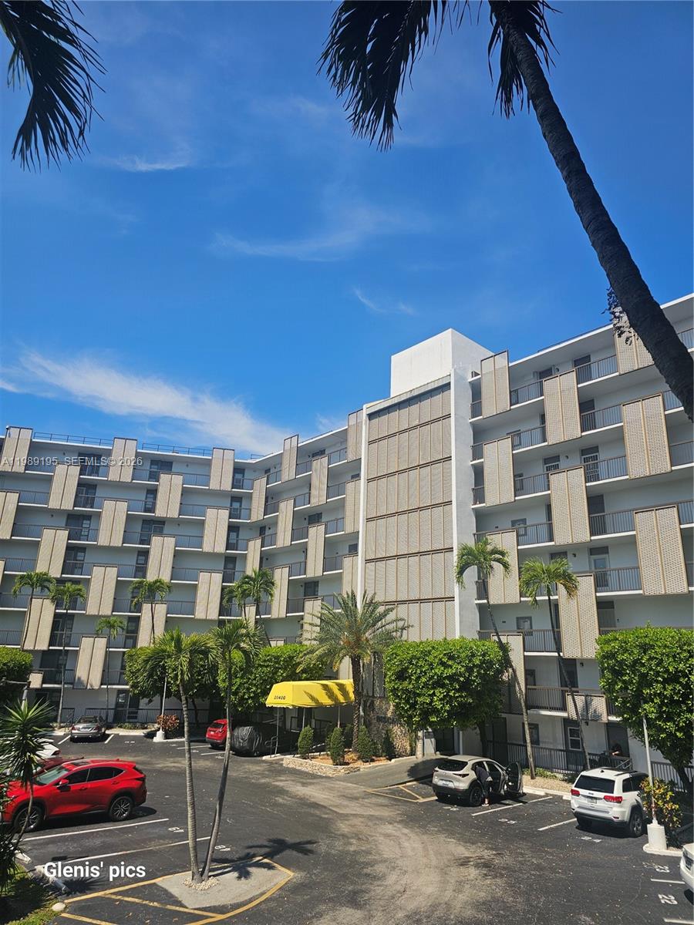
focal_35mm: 23
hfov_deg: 58.9
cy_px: 462
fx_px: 615
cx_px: 347
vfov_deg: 73.9
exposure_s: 1/1050
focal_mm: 6.3
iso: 10
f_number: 1.7
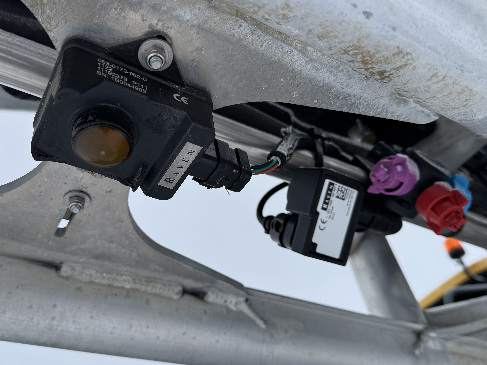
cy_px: 189
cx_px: 209
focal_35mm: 32
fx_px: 450
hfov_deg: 56.6
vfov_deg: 44.2
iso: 80
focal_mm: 6.76
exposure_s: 1/2710
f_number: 1.78
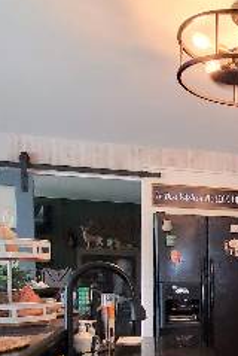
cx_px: 318
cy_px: 297
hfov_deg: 24.2
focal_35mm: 48
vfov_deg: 39.1
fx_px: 475
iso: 400
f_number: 2.2
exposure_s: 1/59
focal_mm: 1.8
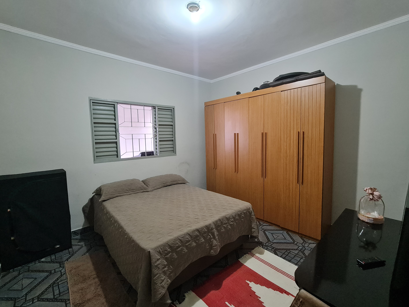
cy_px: 157
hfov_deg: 102.1
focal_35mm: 14
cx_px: 204
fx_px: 165
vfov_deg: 85.7
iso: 640
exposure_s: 1/30
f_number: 2.2
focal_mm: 2.2
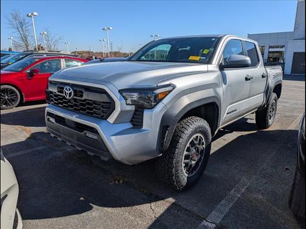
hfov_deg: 71.6
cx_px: 153
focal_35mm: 24
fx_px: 212
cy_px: 114
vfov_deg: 56.8
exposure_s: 1/3333
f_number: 1.68
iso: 21
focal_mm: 6.9
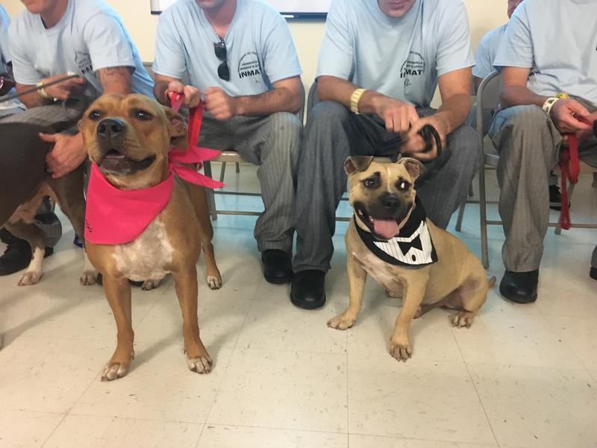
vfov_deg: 48.2
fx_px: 500
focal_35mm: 29
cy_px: 224
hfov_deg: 61.7
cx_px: 298
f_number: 2.2
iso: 320
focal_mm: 4.15
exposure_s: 1/15
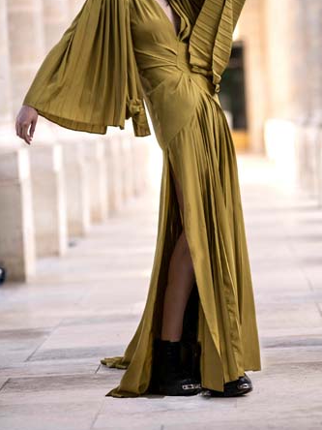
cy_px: 144
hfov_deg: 7.0
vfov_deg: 9.3
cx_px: 168
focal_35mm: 212
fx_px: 2629
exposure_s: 1/250
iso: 200
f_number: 4
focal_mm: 200
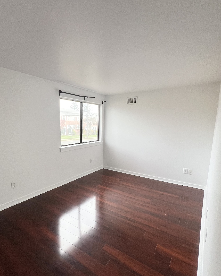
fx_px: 147
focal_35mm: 18
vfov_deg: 86.2
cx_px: 80
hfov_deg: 72.3
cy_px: 149
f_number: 1.8
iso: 100
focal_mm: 1.57
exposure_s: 1/99
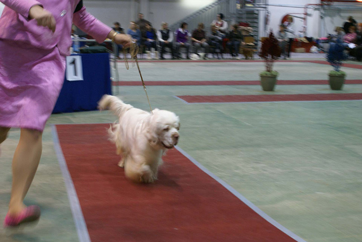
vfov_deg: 22.6
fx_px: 603
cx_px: 181
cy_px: 121
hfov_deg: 33.4
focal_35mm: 60
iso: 400
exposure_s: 1/25
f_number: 5.6
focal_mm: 40
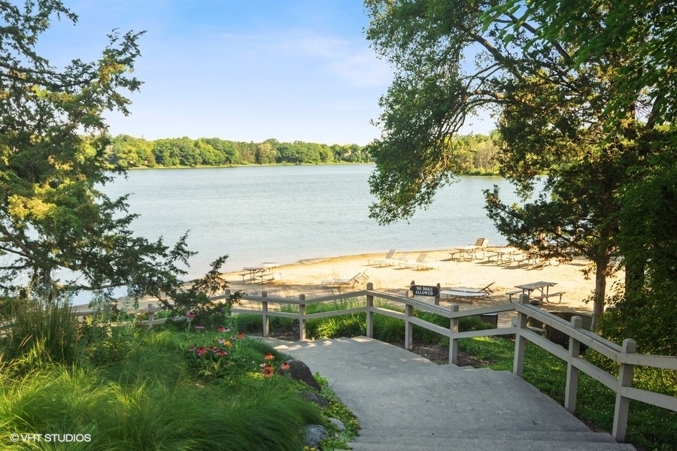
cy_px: 226
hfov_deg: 57.2
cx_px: 338
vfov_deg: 40.0
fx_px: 621
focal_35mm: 33
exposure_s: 1/1250
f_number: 8
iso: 200
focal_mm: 22
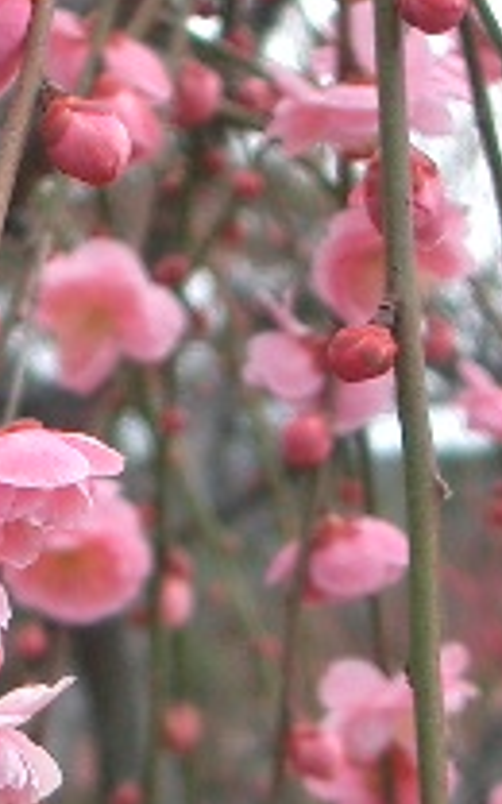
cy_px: 816
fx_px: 4422
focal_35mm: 202
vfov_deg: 10.3
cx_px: -124
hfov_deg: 6.5
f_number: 3.5
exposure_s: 1/200
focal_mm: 10.2
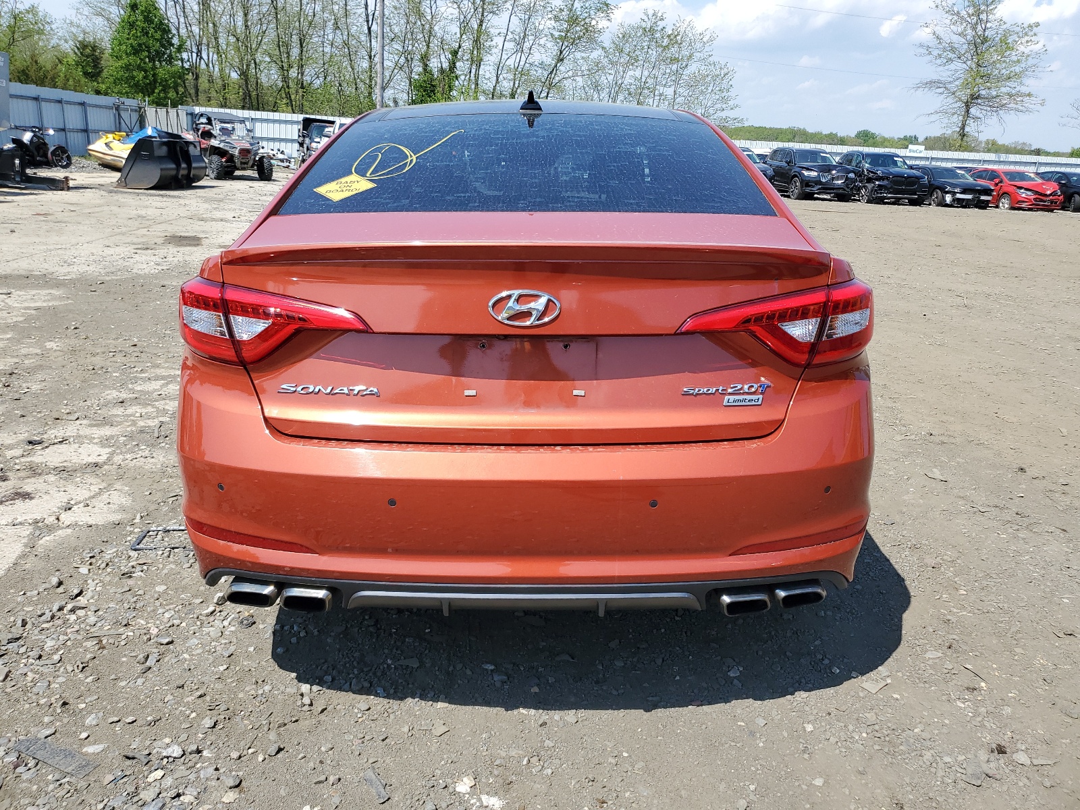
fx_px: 811
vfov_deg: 53.1
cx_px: 540
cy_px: 405
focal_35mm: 26
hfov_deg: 67.3
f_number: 1.5
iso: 50
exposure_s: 1/2500
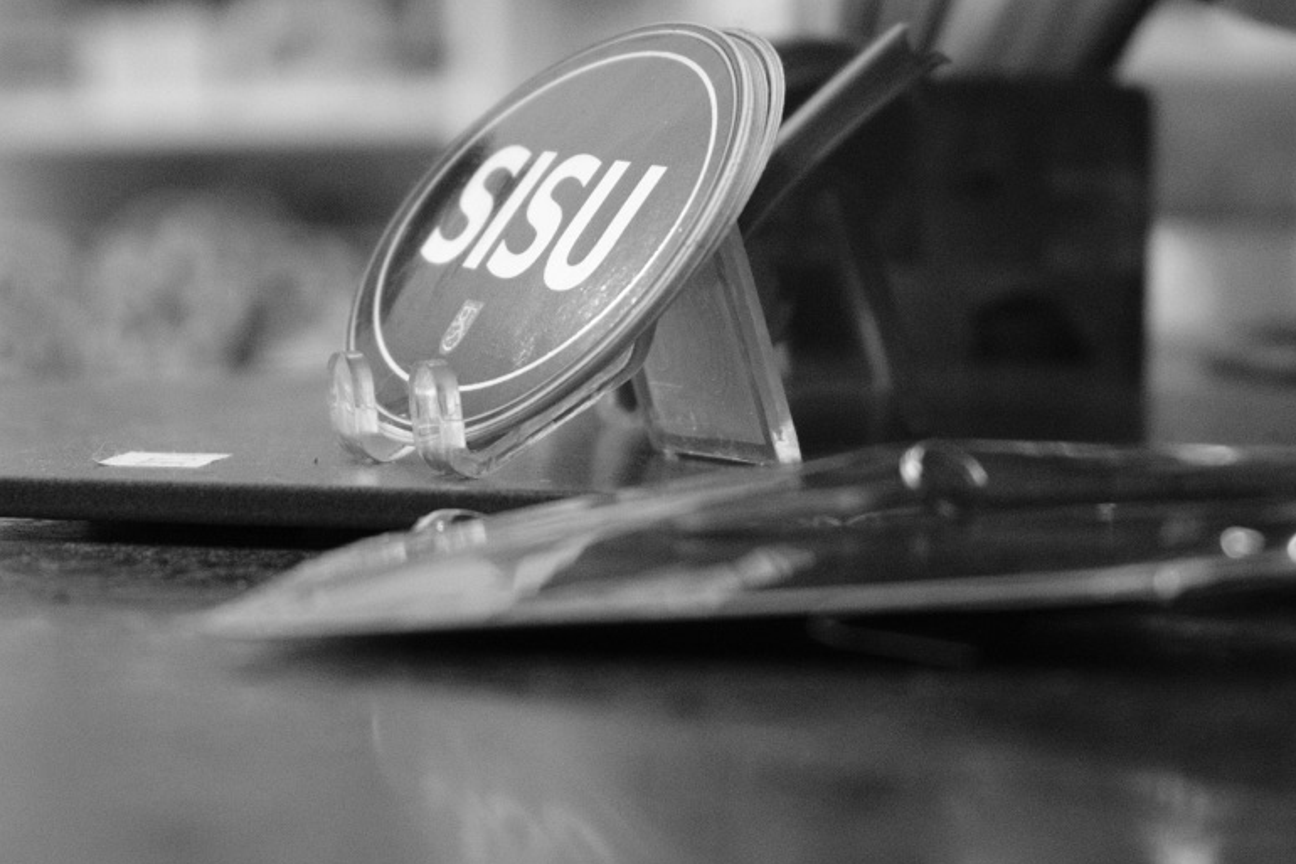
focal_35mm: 106
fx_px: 3815
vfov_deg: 12.9
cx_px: 510
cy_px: 293
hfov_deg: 19.3
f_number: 5.6
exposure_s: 1/210
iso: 5000
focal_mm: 45
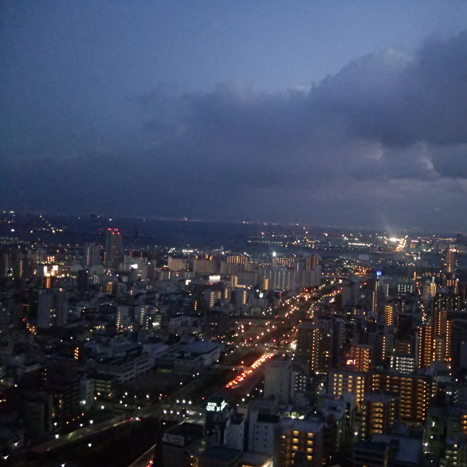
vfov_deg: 46.0
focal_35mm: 36
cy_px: 234
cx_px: 316
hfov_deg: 45.3
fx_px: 549
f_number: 1.94
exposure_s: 1/11
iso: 800
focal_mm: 4.06
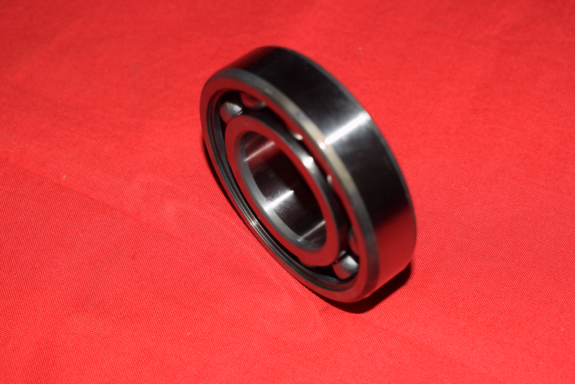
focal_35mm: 68
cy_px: 192
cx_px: 288
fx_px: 1079
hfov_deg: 29.8
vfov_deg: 20.2
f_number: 8
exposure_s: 1/60
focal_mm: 45
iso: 100
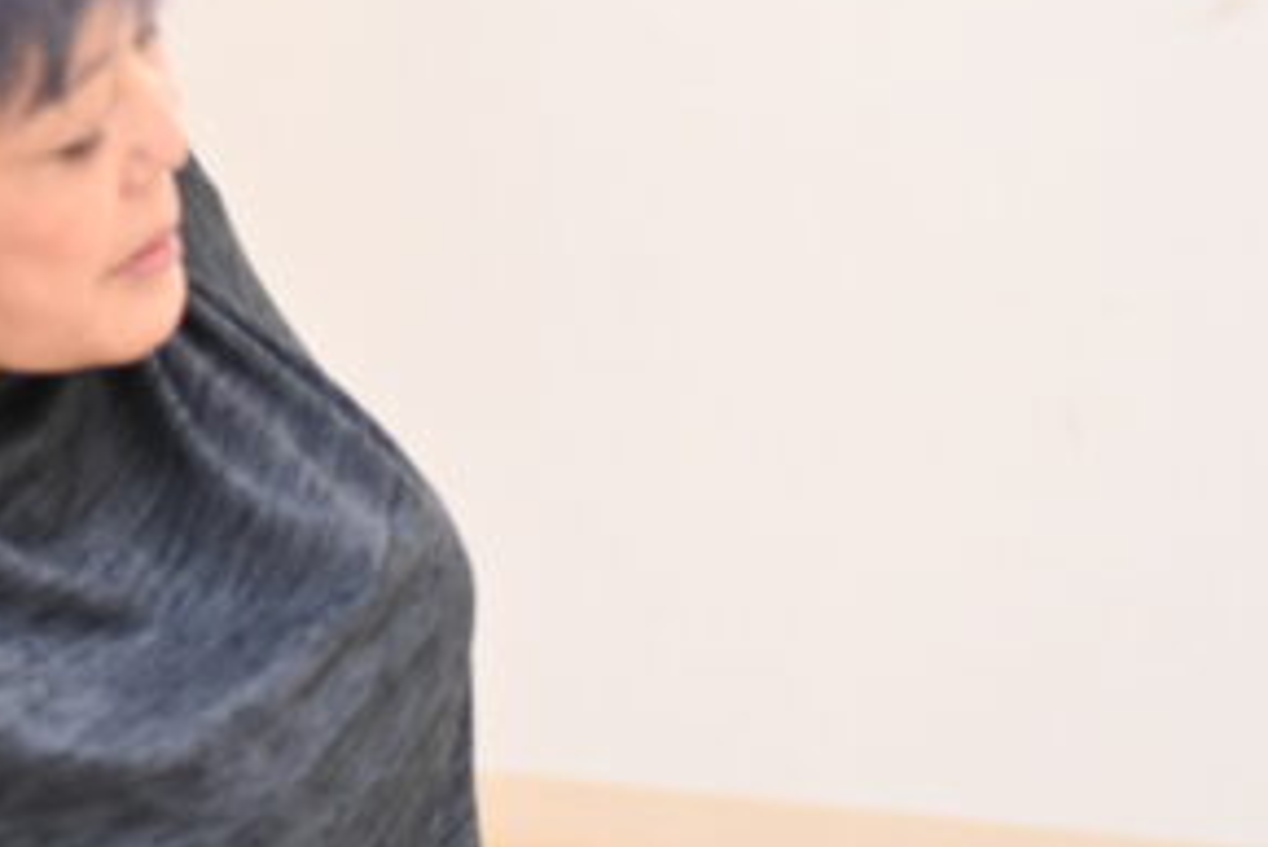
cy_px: -178
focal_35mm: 124
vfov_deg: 10.9
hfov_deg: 15.5
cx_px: -513
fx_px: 4370
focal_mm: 35
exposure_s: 1/160
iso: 250
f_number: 2.5
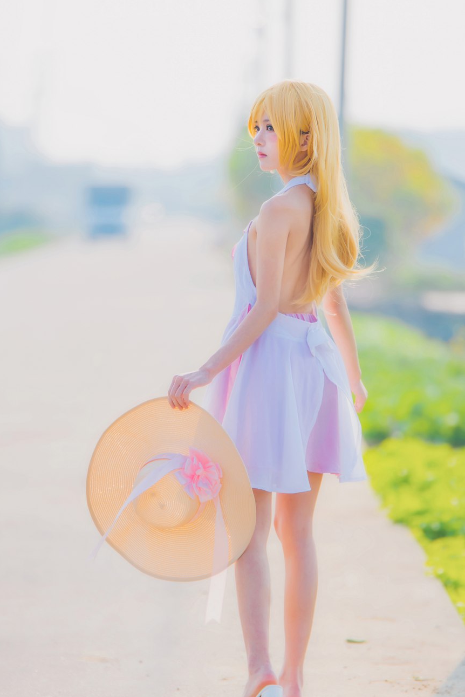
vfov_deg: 7.7
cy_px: 333
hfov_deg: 5.2
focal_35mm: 266
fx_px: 5151
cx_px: 254
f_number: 2.8
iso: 80
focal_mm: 191
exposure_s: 1/800
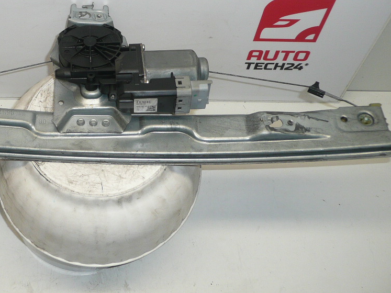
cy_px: 55
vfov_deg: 29.5
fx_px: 542
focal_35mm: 48
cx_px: 98
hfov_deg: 38.6
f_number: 3.3
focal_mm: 4.6
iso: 100
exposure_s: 1/100
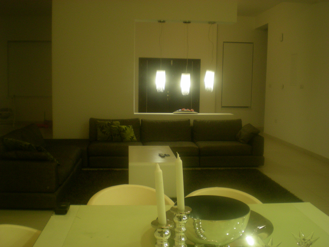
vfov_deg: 37.7
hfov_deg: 49.0
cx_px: 164
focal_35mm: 38
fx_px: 361
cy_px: 124
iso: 200
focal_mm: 6.3
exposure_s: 1/30.3
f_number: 3.1
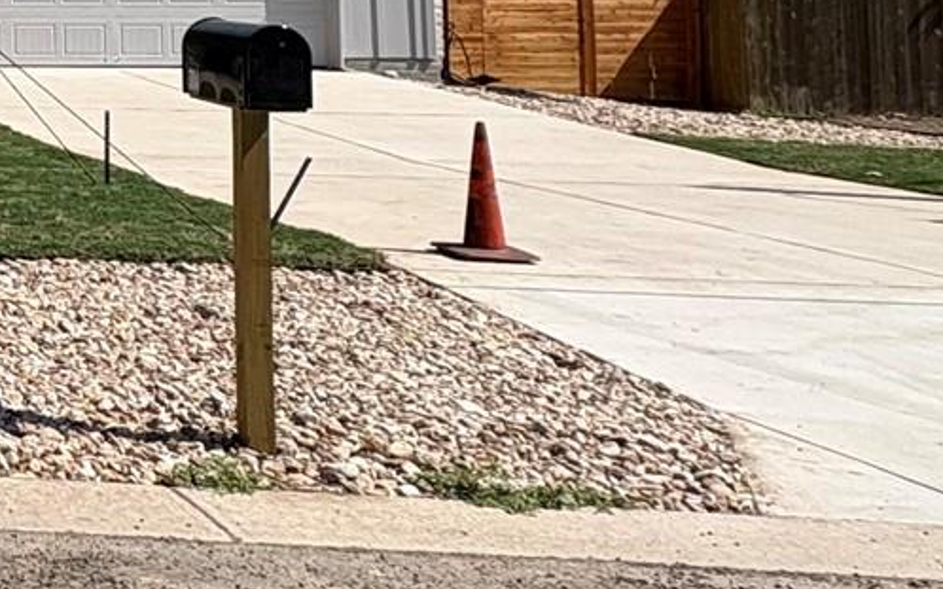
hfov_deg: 23.2
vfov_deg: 19.9
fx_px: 1567
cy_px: -133
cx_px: -627
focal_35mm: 61
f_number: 2.2
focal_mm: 2.22
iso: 50
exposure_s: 1/2494
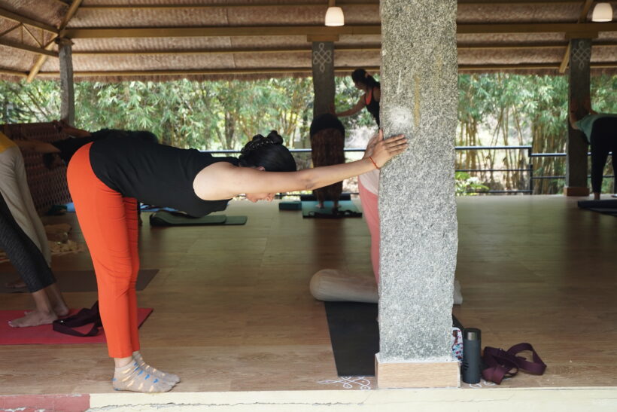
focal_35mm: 43
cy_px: 206
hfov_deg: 45.4
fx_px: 737
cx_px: 308
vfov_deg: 31.2
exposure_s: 1/200
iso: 320
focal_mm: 29
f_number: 4
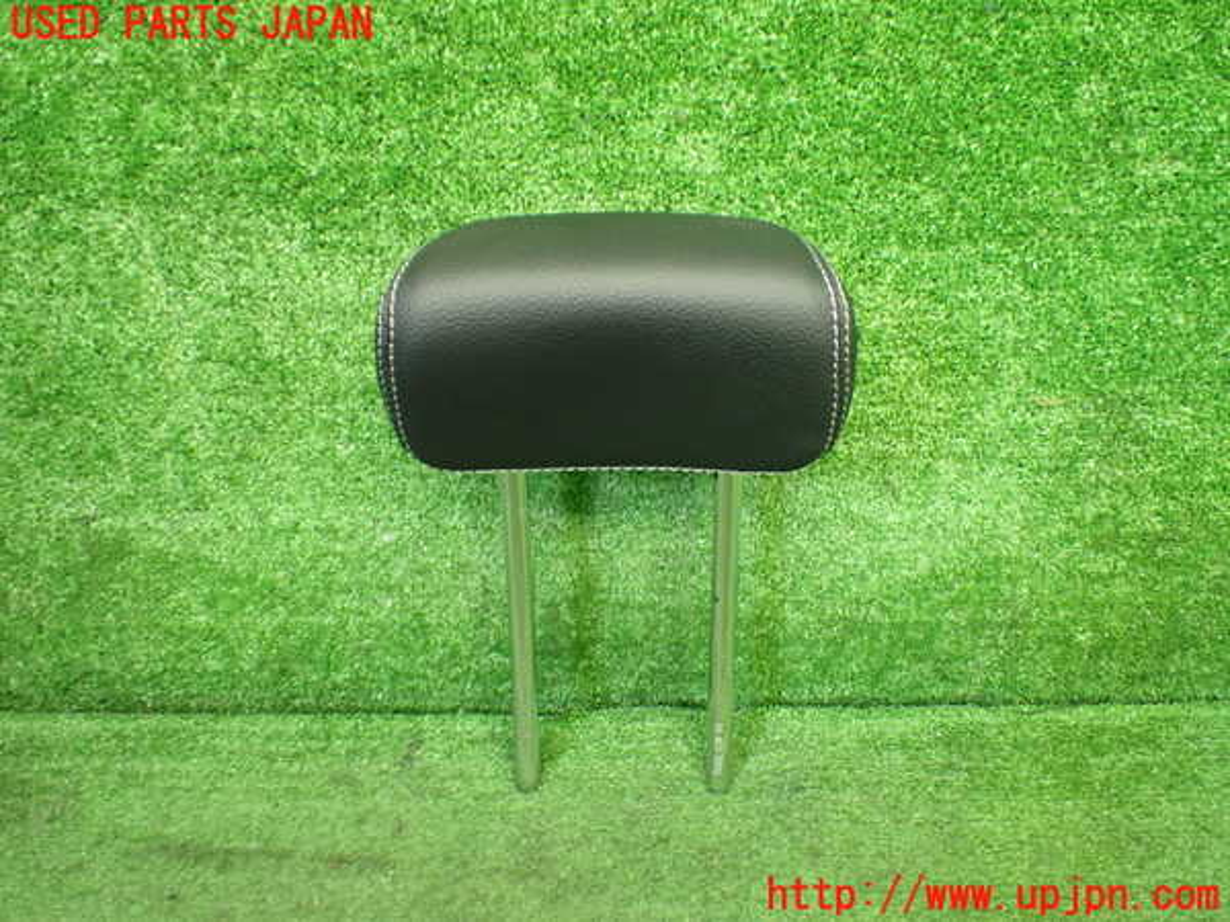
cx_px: 615
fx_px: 1066
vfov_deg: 46.8
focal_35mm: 30
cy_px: 461
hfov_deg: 60.0
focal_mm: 5.4
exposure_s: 1/80
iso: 800
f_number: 2.3
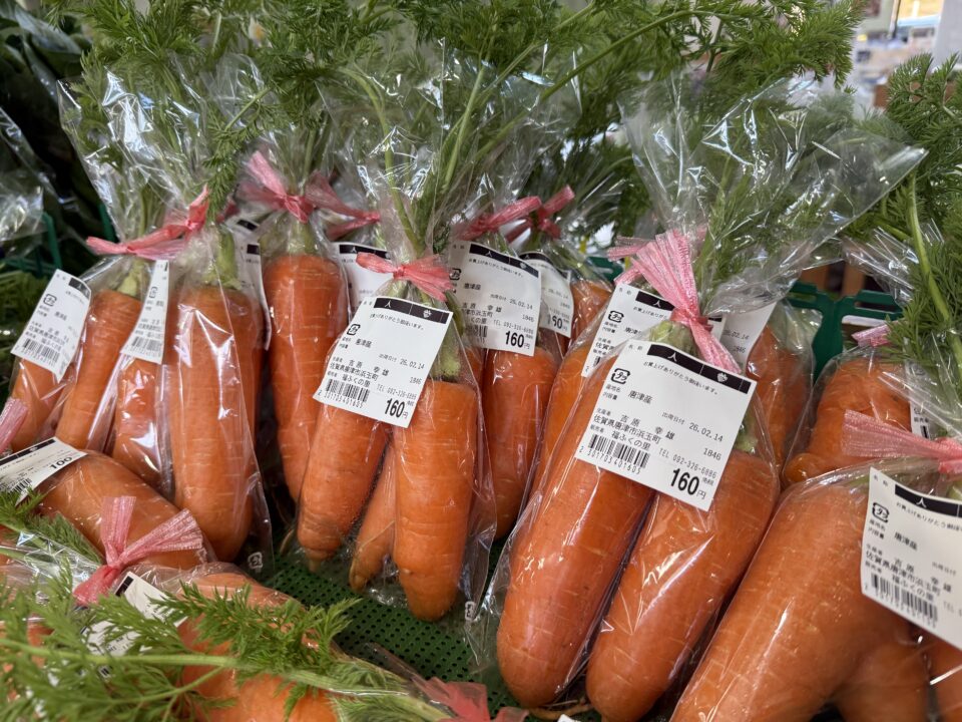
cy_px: 361
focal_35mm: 24
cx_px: 481
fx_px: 667
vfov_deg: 56.8
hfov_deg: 71.6
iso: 160
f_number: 1.78
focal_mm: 6.76
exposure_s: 1/120
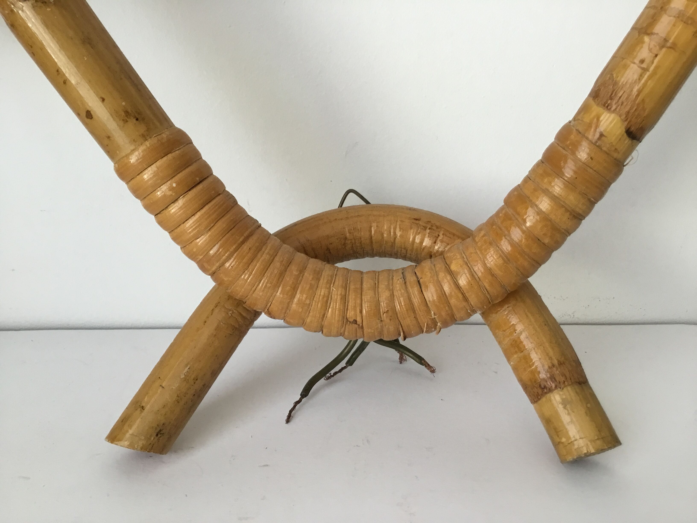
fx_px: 624
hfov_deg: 58.4
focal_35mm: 31
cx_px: 348
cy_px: 262
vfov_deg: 45.4
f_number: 2.4
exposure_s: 1/33
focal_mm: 3.3
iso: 40
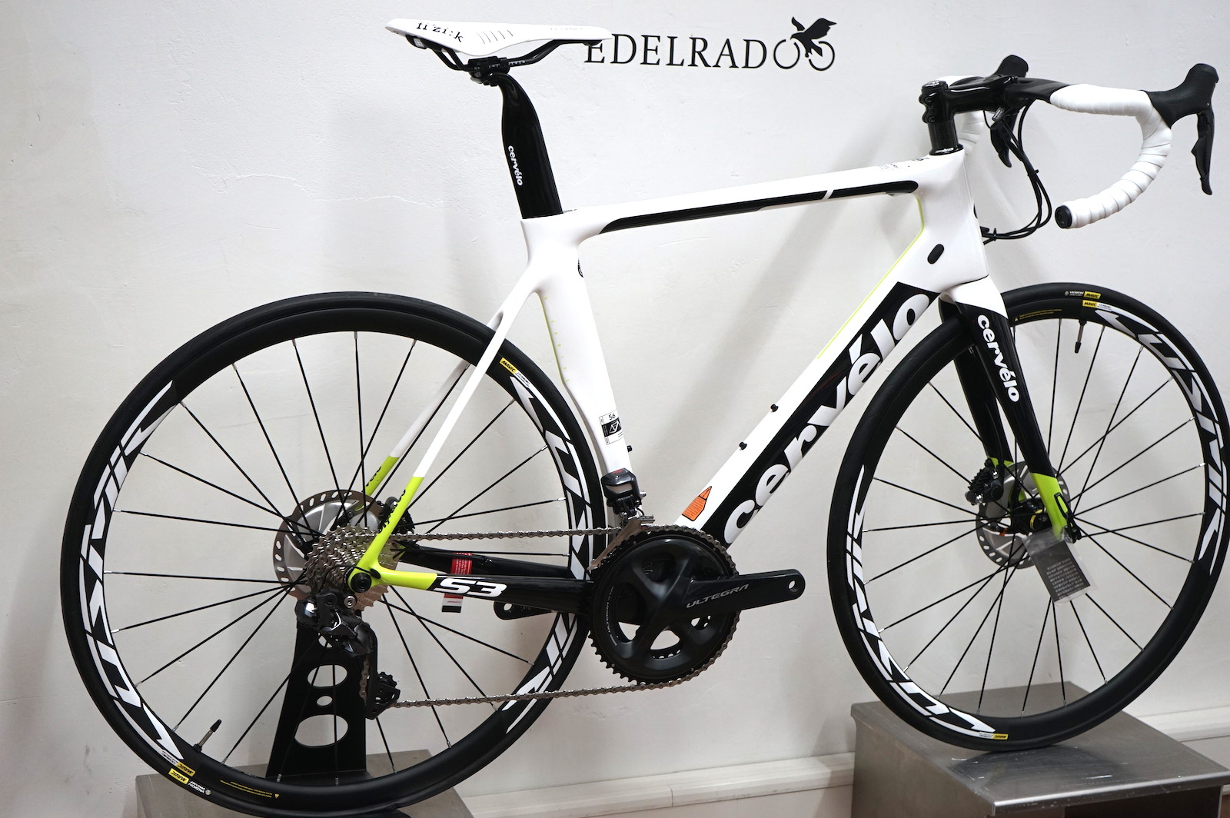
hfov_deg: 37.5
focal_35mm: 53
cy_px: 409
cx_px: 615
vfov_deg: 25.5
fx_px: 1809
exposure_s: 1/60
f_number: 5
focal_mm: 53
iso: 1000
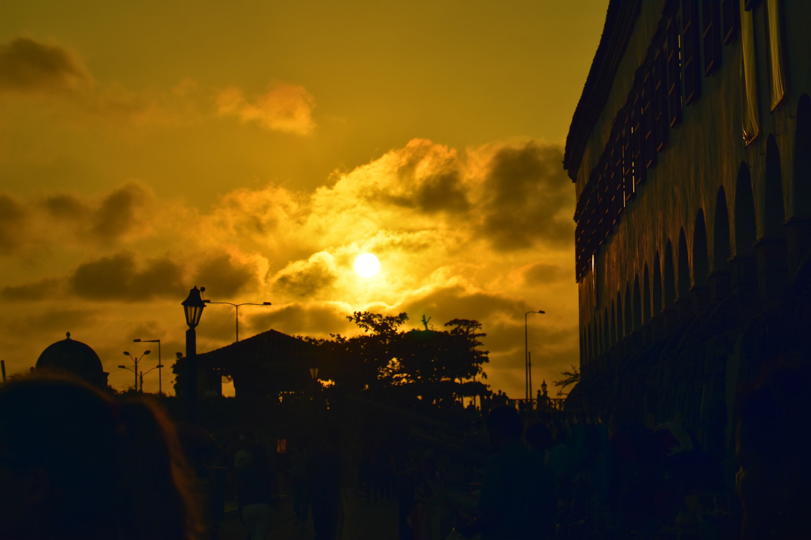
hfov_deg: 19.5
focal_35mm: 105
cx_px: 406
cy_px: 270
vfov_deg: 13.0
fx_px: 2365
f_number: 10
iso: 200
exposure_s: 1/320
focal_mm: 70
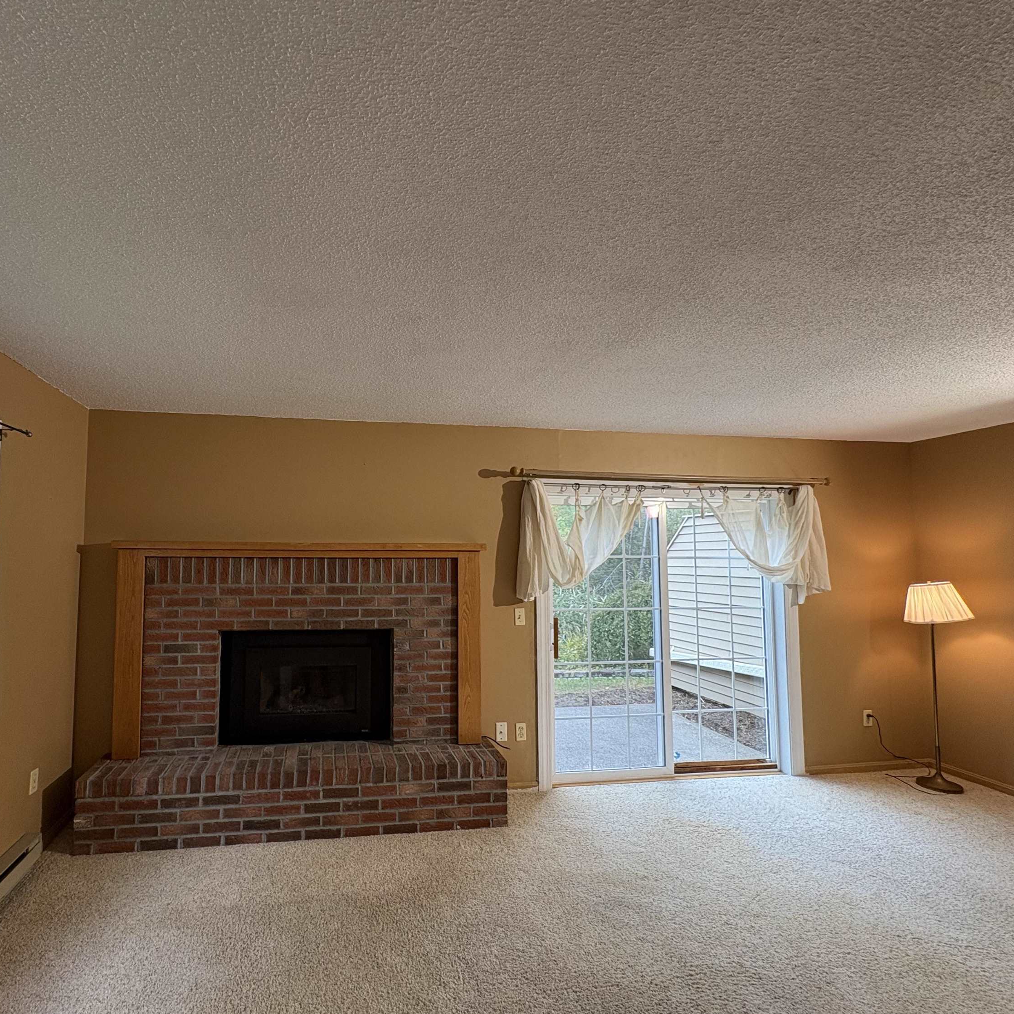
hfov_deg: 82.9
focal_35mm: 17
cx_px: 401
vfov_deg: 84.0
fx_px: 563
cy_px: 520
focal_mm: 2.22
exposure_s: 1/60
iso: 160
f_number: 2.2
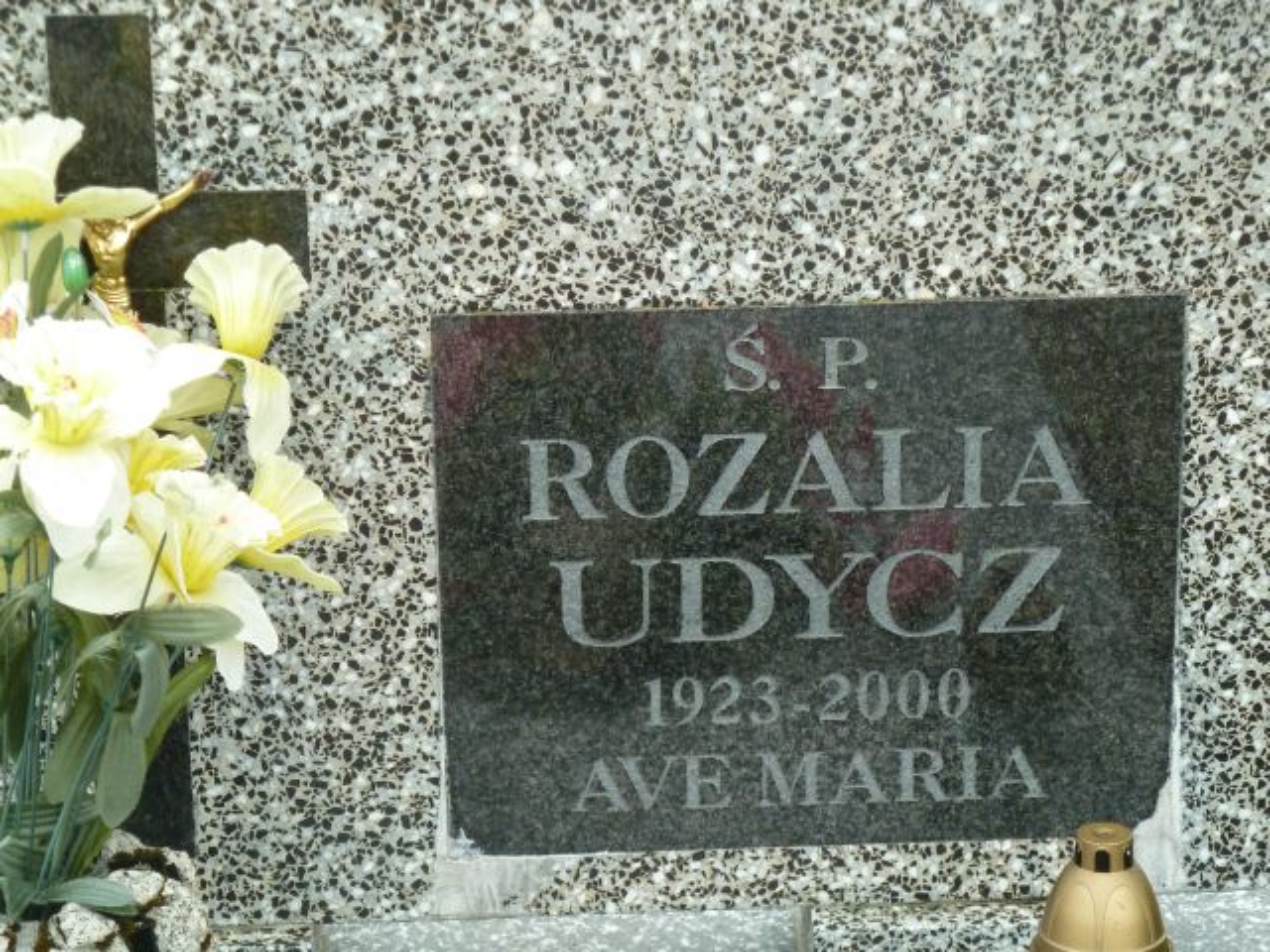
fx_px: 4696
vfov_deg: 11.6
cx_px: 635
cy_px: 476
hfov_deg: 15.4
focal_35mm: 128
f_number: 4.4
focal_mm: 21
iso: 250
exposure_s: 1/100
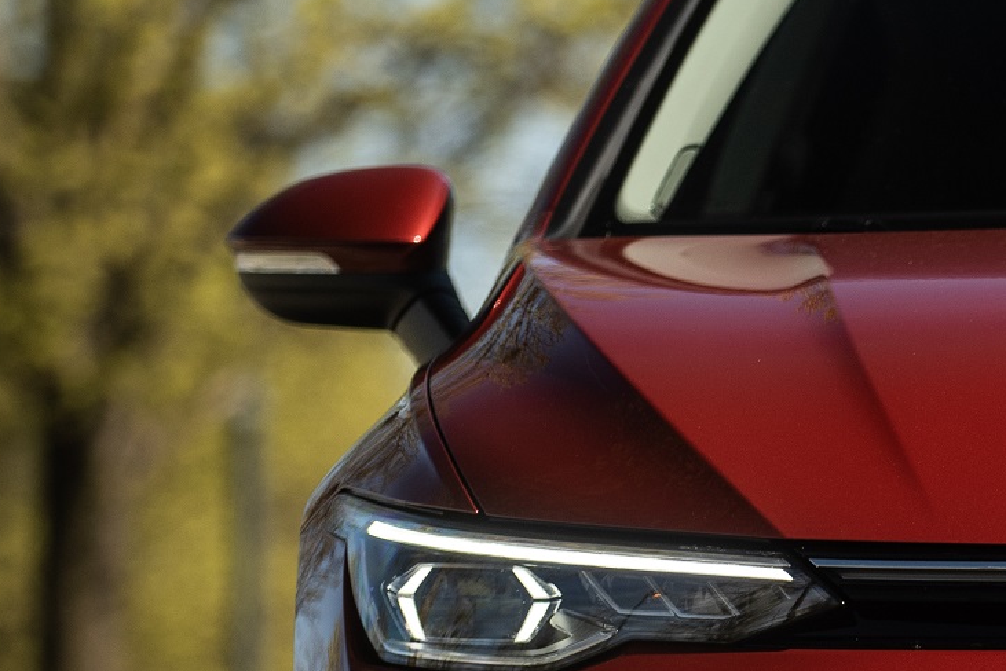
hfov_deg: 4.6
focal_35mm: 443
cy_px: 631
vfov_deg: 3.1
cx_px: 1367
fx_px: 12384
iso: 200
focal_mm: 135
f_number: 2.8
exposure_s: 1/2500
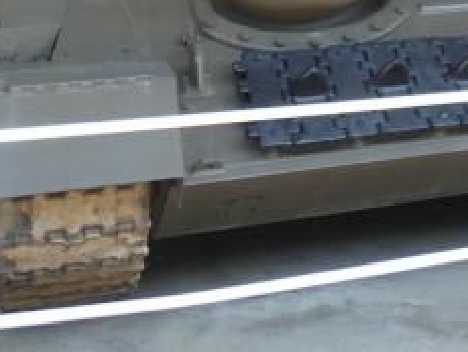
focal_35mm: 80
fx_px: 1083
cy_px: -224
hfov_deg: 23.2
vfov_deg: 16.3
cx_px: 492
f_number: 3
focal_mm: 4.1
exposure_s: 1/80
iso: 100
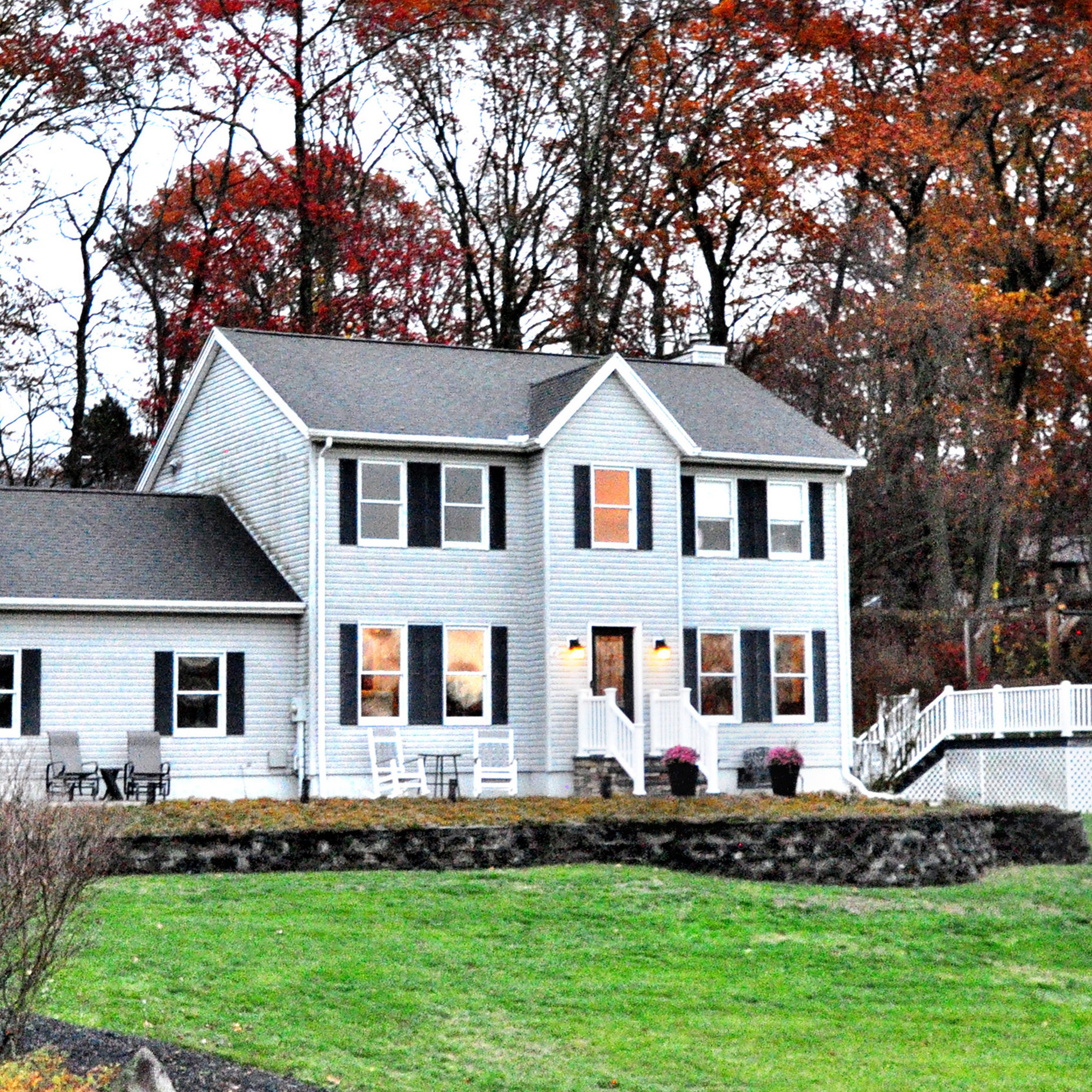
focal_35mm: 40
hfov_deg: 41.8
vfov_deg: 41.9
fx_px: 1428
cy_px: 547
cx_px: 511
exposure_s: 1/200
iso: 3200
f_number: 5
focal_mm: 20
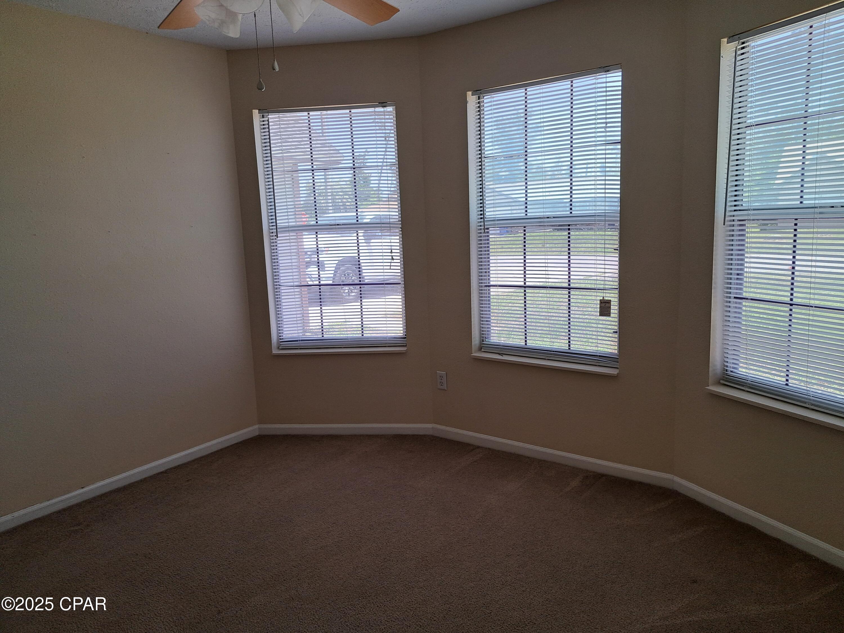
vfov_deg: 56.8
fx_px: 585
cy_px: 316
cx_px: 422
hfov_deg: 71.6
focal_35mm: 24
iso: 50
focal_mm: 5.23
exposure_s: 1/146
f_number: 1.8
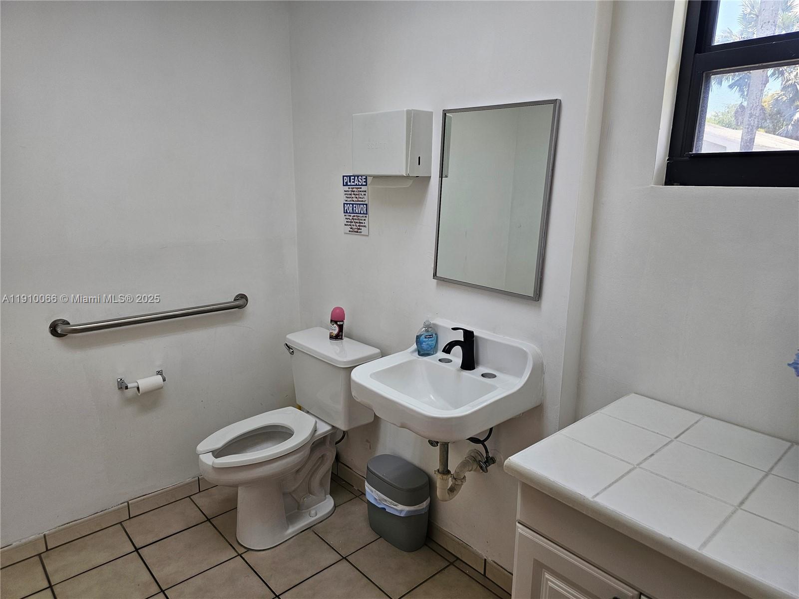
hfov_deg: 73.9
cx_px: 400
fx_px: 531
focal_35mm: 23
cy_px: 300
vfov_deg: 58.9
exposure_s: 1/120
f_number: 1.7
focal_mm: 6.3
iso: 100
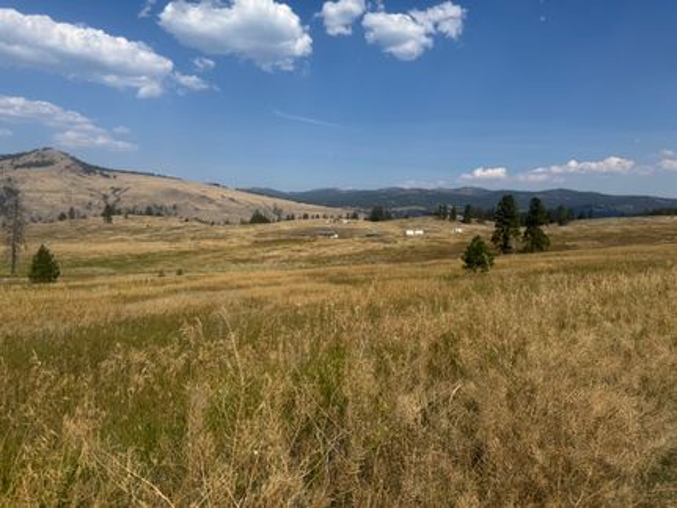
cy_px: 254
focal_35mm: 24
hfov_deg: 71.6
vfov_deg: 56.8
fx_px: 469
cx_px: 338
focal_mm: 6.76
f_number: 1.78
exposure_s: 1/6410
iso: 80
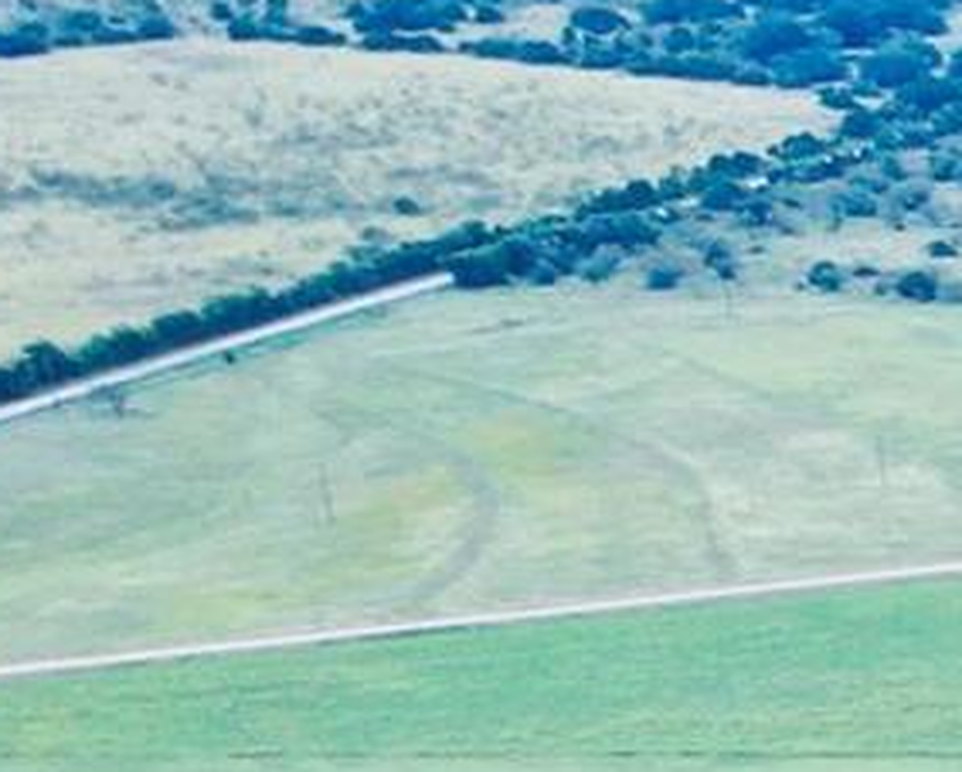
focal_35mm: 190
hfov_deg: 7.9
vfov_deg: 7.6
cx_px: 3382
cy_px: 1804
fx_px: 5415
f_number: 2.8
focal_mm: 10.26
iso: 100
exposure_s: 1/500
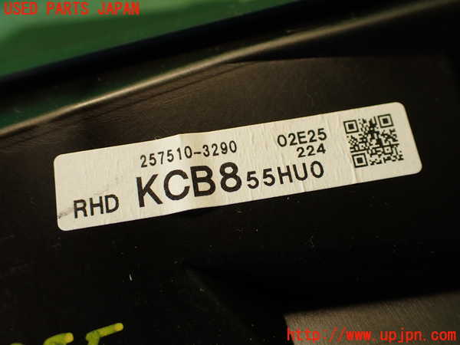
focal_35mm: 36
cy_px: 172
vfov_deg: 39.7
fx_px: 478
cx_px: 230
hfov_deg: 51.4
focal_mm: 6.37
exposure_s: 1/50
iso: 200
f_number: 2.5
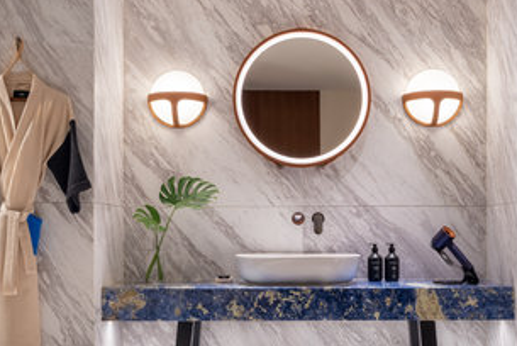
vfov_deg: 24.5
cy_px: 237
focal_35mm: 55
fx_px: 791
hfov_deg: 36.2
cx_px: 281
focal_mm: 35
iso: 200
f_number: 13
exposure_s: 1/8
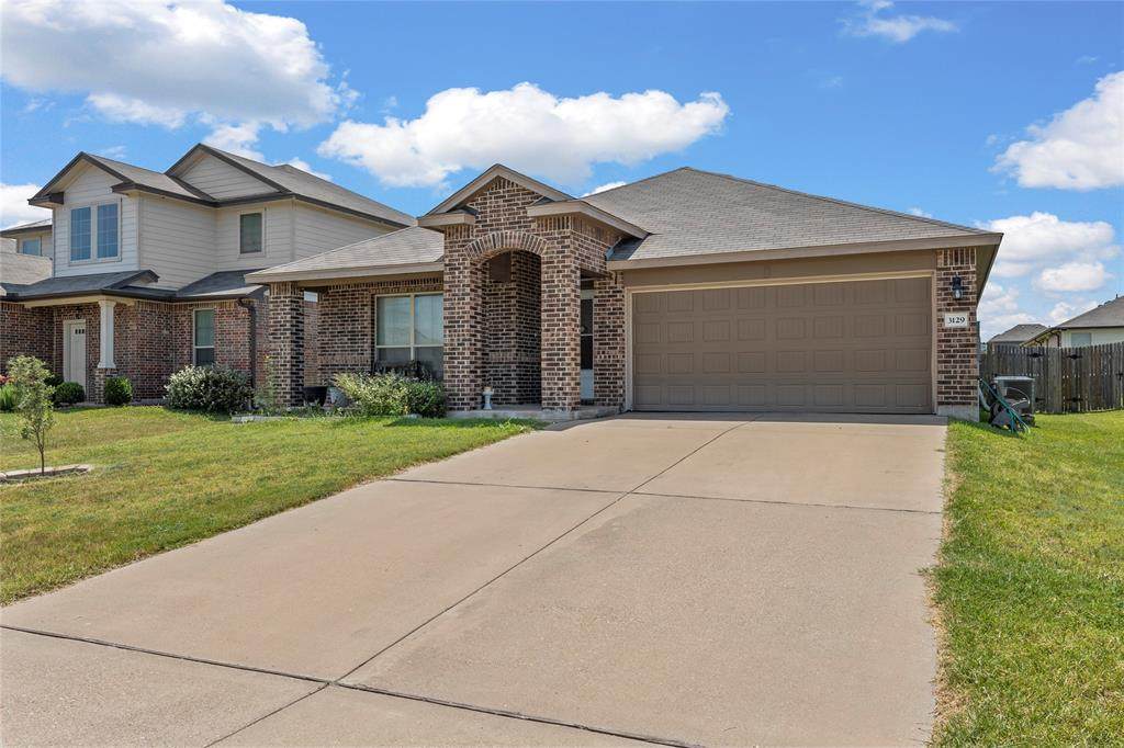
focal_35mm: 27
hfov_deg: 67.4
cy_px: 374
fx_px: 843
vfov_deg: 47.9
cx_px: 562
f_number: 9
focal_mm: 18
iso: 250
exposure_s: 1/80
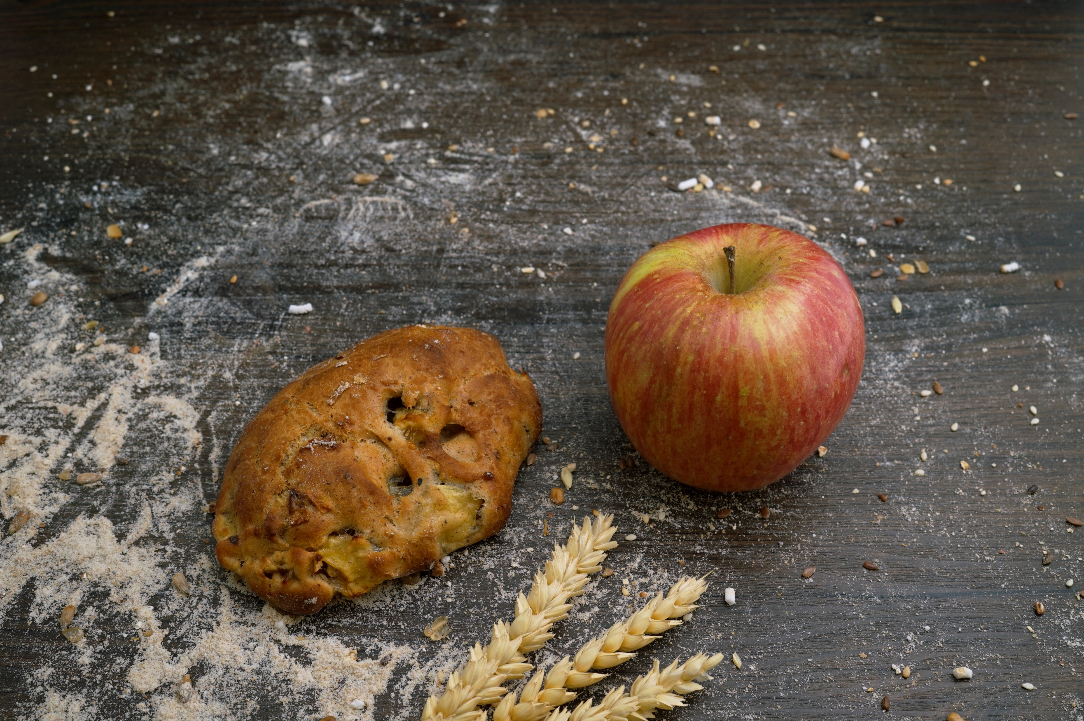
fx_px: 1354
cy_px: 360
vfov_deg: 29.8
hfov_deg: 43.6
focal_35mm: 45
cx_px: 542
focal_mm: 30
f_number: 8
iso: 100
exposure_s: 1/15
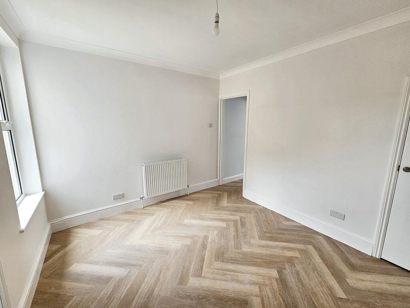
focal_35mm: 13
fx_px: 154
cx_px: 205
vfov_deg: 89.9
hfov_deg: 106.2
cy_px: 154
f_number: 2.2
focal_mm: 2.2
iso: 64
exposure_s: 1/100
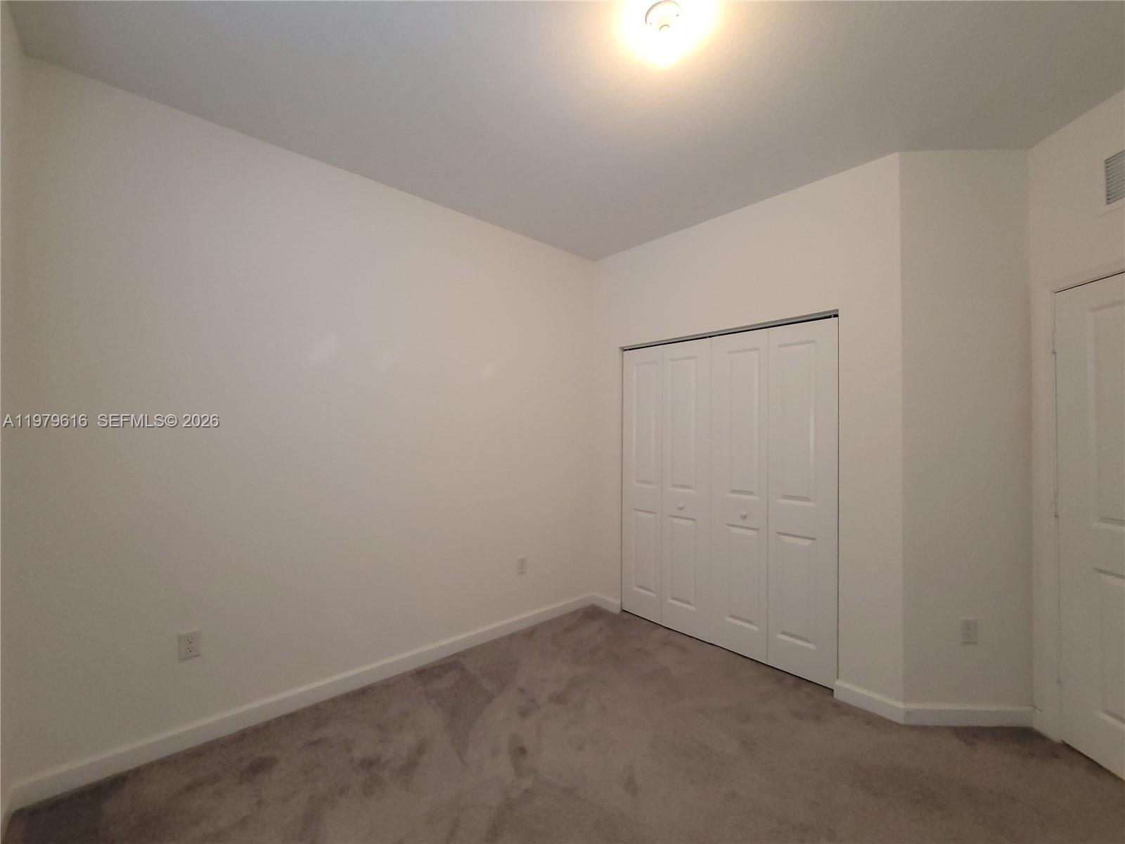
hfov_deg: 106.2
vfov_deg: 89.9
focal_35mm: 13
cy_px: 422
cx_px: 562
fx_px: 422
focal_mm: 2.2
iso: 250
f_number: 2.2
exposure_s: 1/60
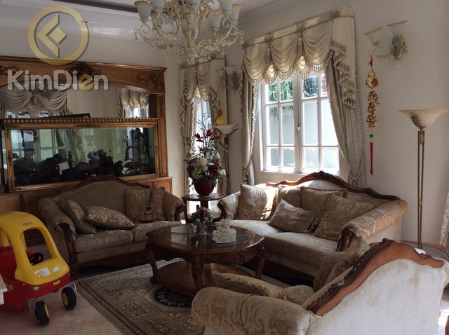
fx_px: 414
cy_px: 168
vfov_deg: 44.1
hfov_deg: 56.9
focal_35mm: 32
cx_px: 224
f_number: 2.4
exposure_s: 1/114
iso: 32
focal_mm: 3.3
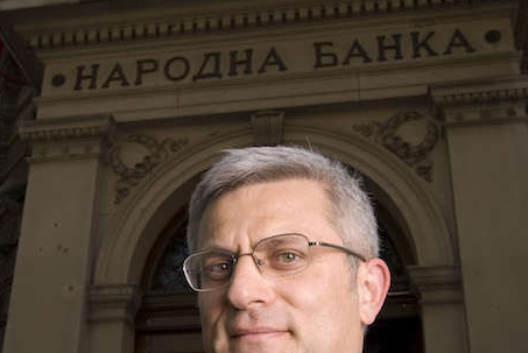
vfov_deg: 25.1
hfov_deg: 37.5
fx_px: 778
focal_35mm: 53
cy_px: 289
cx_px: 258
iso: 100
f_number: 8
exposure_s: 1/160
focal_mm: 20
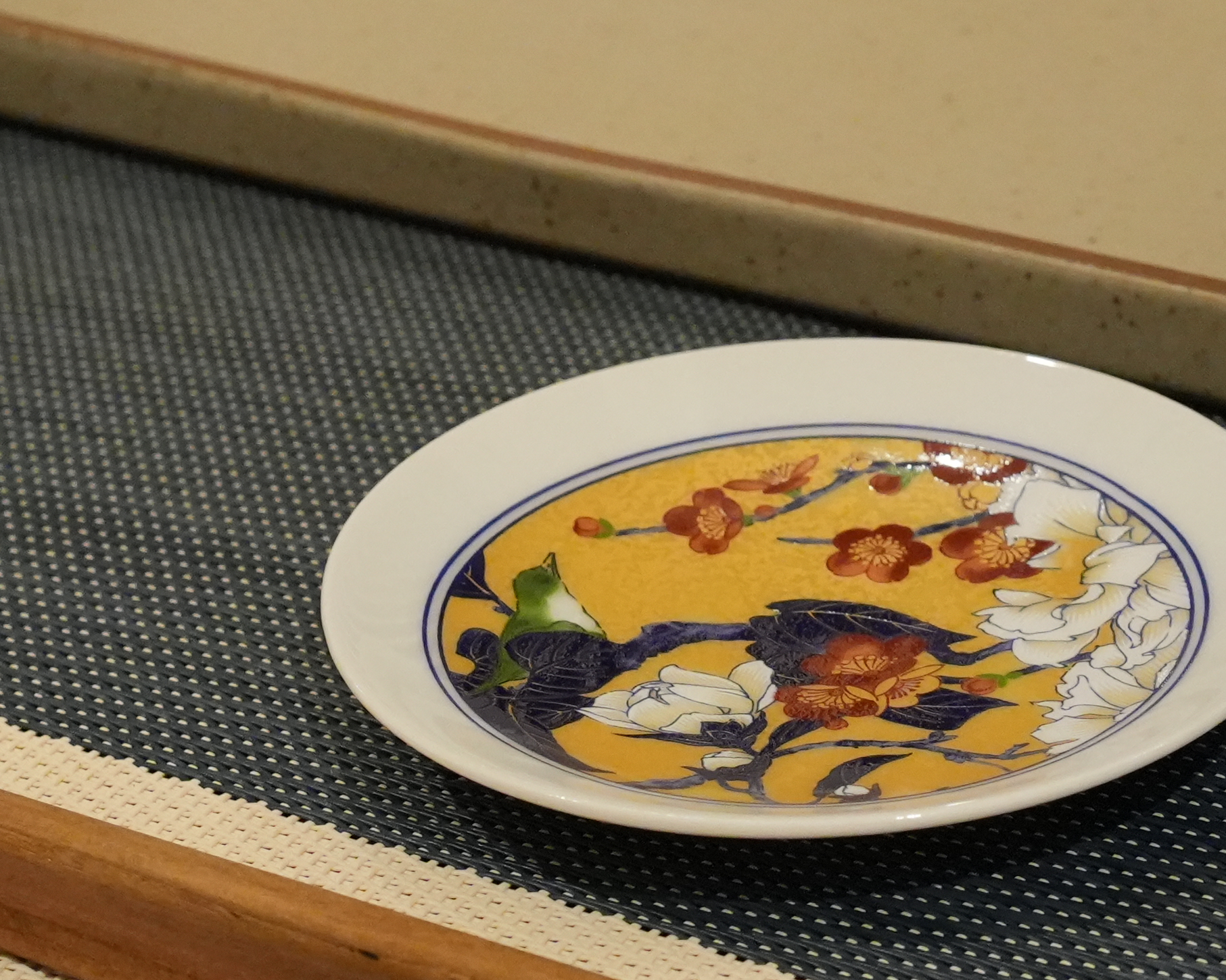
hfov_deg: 15.2
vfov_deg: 11.8
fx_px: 4608
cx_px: 642
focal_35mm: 127
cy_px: -323
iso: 6400
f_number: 7.1
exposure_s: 1/40
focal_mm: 35
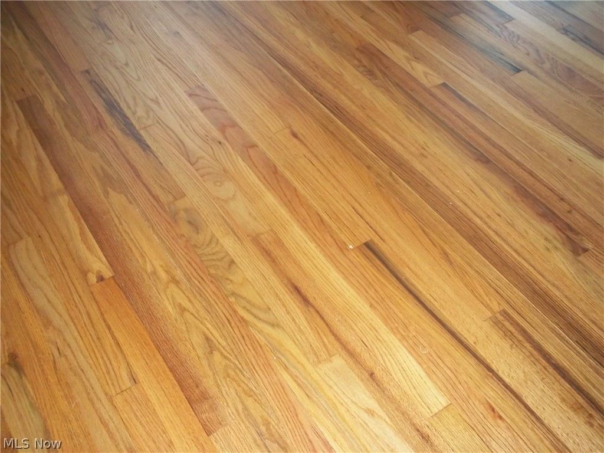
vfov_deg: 39.7
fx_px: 628
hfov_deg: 51.4
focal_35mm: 36
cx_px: 302
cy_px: 226
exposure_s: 1/30
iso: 320
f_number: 3.1
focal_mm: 6.5
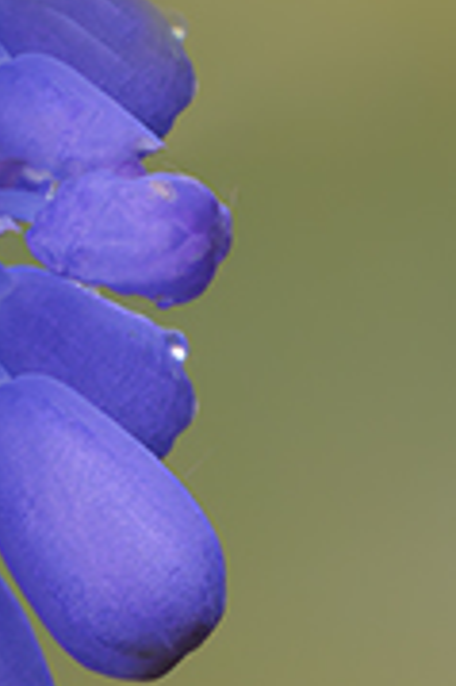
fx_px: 14733
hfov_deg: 1.8
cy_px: 606
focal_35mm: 774
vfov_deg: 2.7
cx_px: -1176
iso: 100
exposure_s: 1/8
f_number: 16
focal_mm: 90
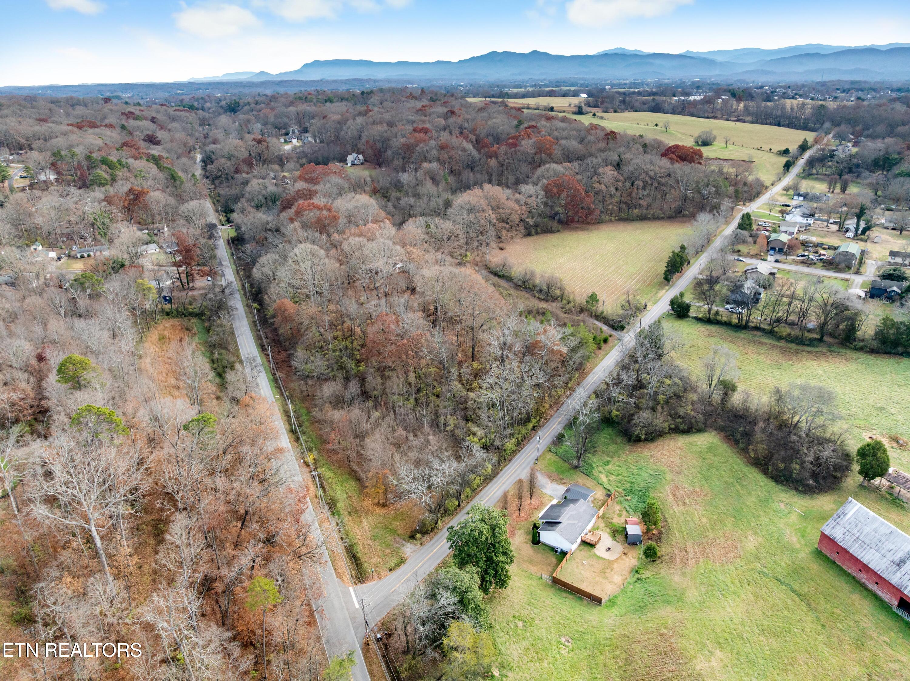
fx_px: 631
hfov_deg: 71.6
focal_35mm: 24
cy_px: 340
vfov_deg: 56.8
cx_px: 455
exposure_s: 1/1250
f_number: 2.8
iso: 420
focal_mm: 12.29
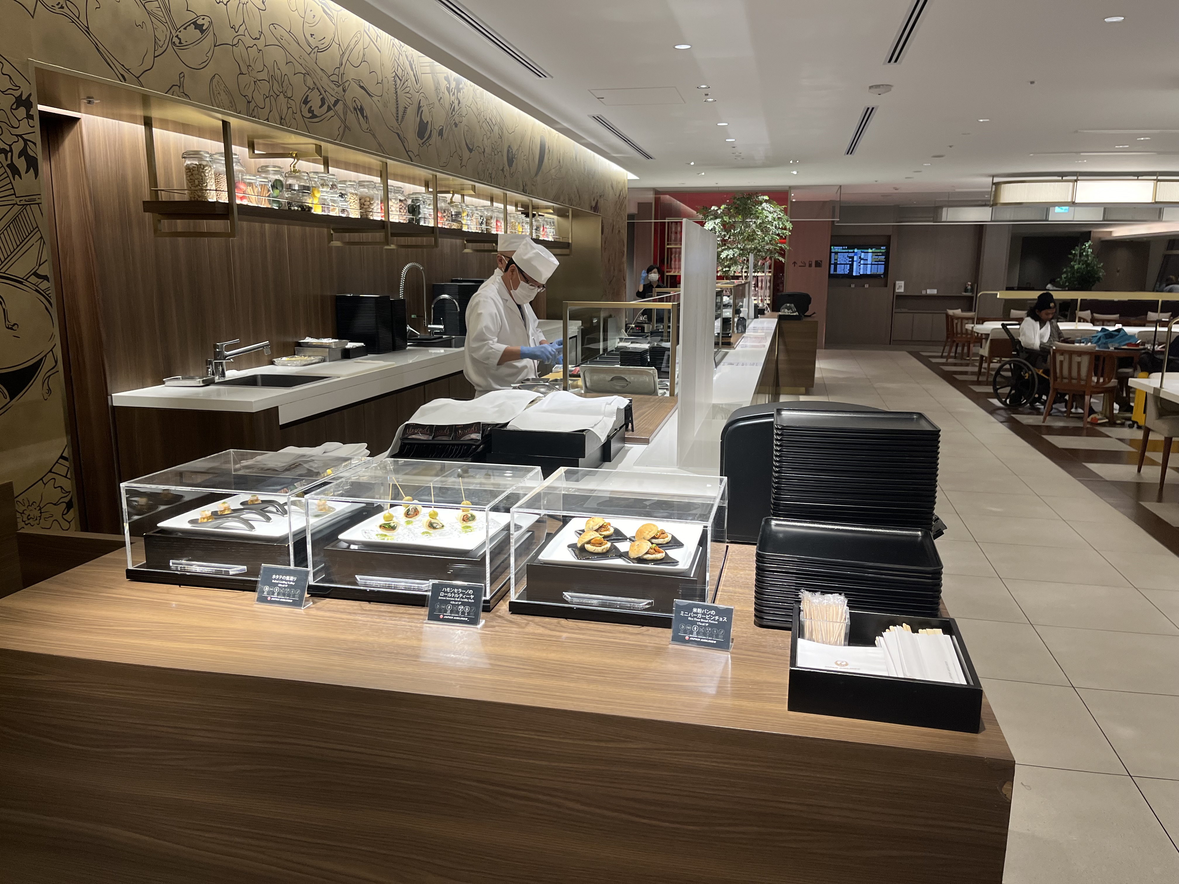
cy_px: 442
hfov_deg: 67.3
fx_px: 886
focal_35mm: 26
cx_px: 590
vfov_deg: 53.1
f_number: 1.6
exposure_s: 1/100
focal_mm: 5.1
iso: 125
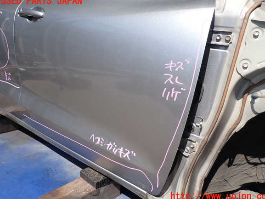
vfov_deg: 53.1
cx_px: 136
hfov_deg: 67.3
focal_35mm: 26
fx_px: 199
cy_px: 99
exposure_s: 1/1000
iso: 100
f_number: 2.8
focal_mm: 4.5
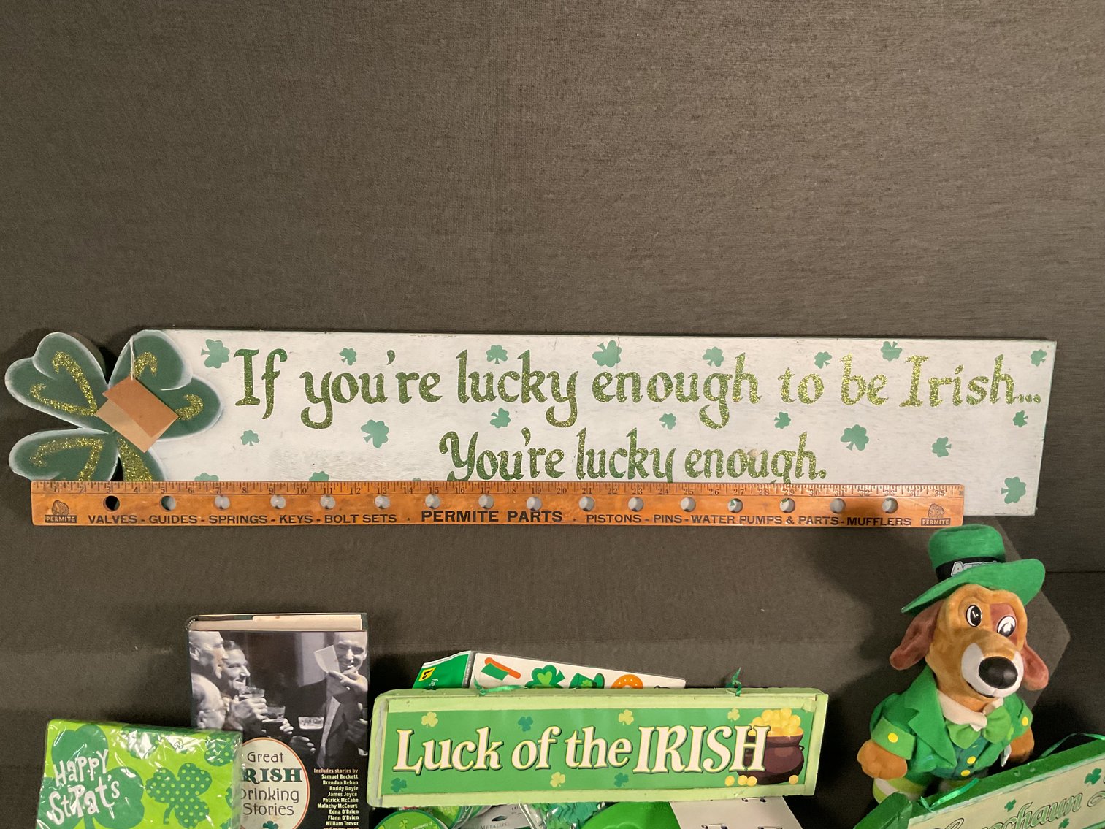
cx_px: 552
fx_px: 926
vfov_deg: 48.2
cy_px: 414
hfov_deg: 61.7
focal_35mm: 29
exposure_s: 1/60
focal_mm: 3
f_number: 1.8
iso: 200
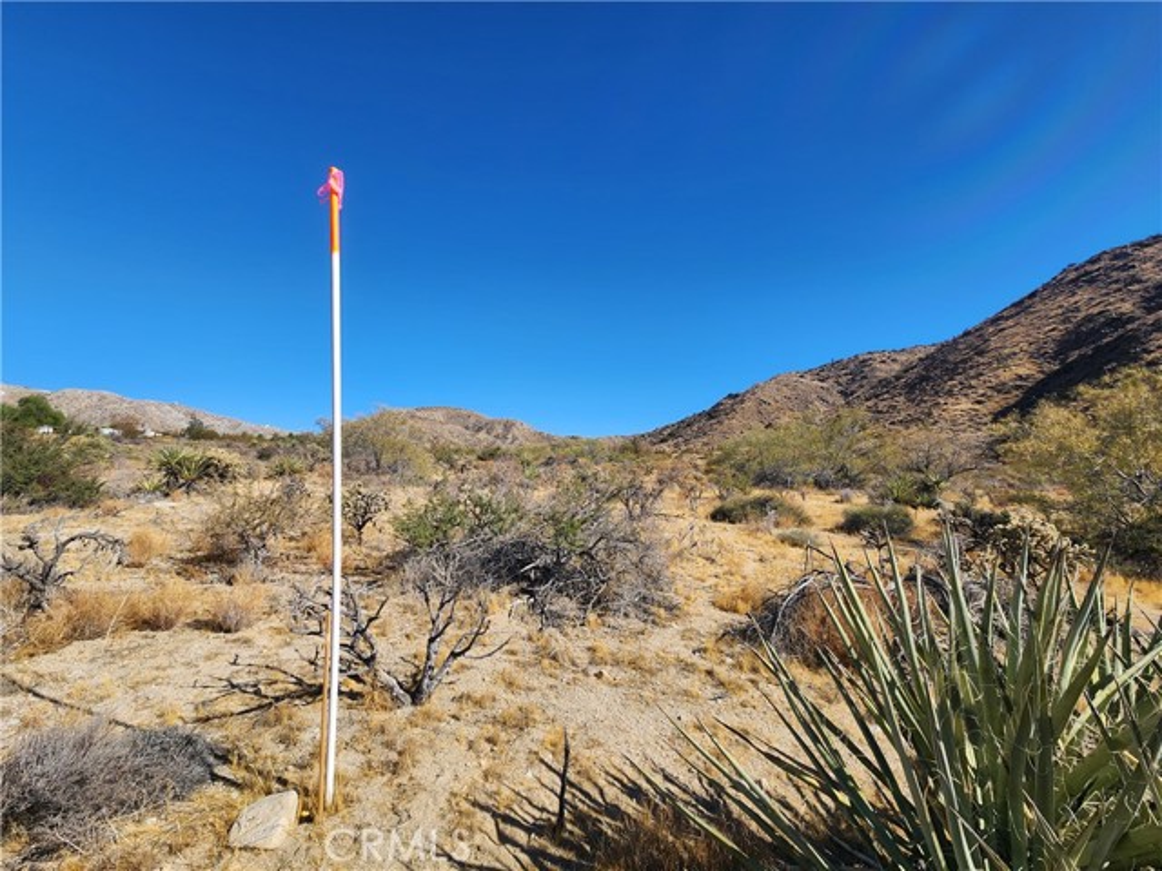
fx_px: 436
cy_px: 436
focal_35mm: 13
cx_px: 581
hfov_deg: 106.2
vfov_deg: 89.9
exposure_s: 1/1879
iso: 50
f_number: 2.2
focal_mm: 2.2
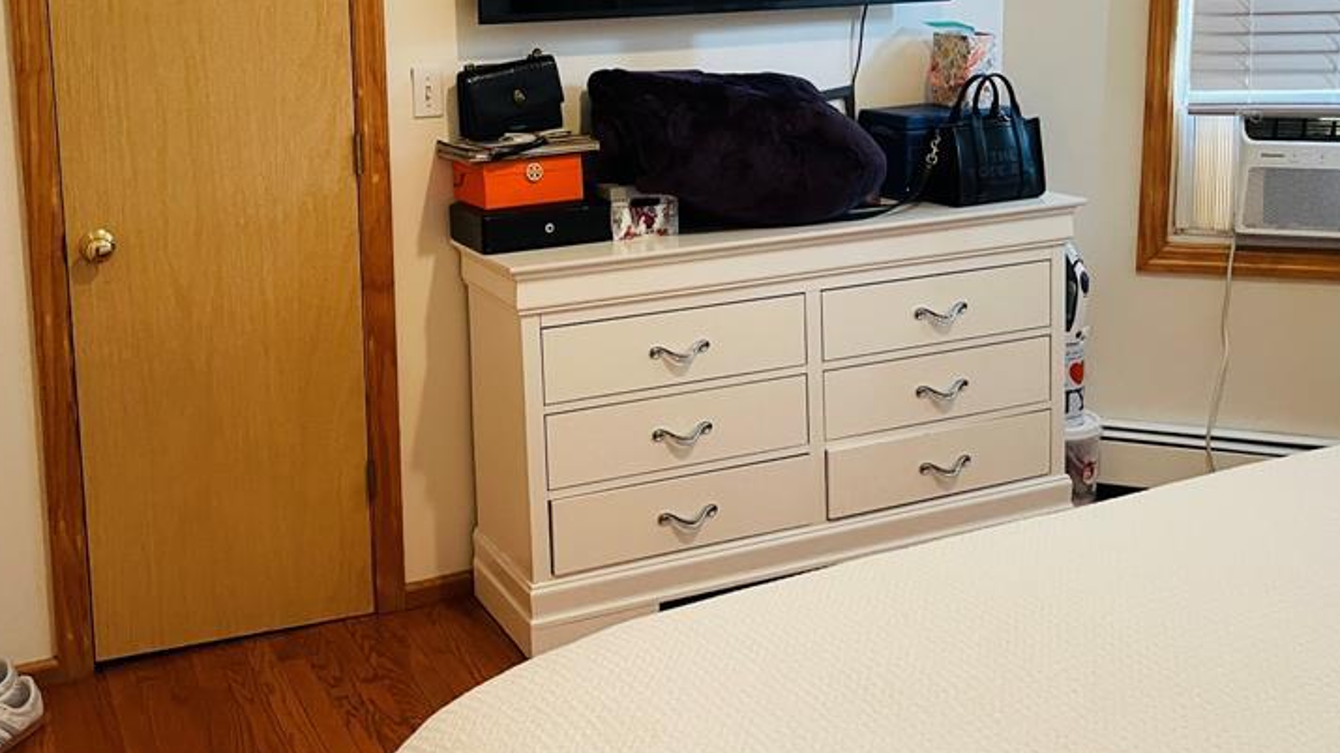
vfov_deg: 29.9
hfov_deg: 51.4
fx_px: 1386
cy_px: 176
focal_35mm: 39
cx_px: 573
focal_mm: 5.1
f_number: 1.6
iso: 500
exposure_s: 1/40
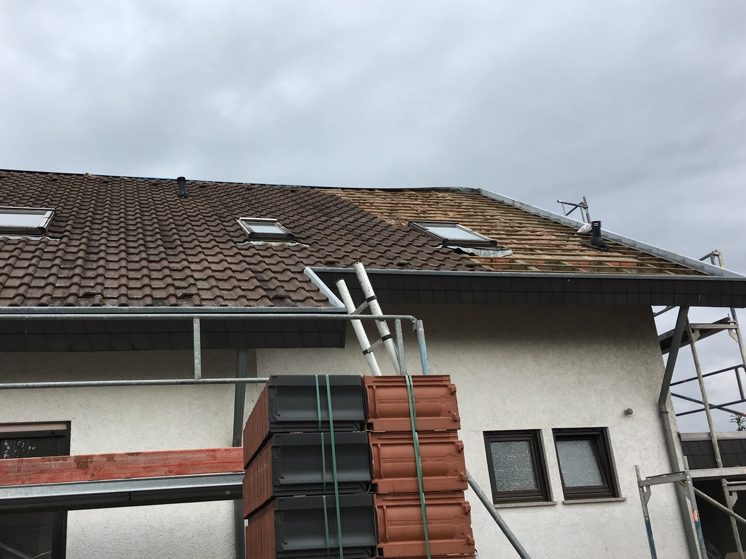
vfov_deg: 40.7
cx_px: 321
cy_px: 288
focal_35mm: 35
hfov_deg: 52.5
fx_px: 754
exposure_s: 1/545
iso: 25
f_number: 2.2
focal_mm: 4.15
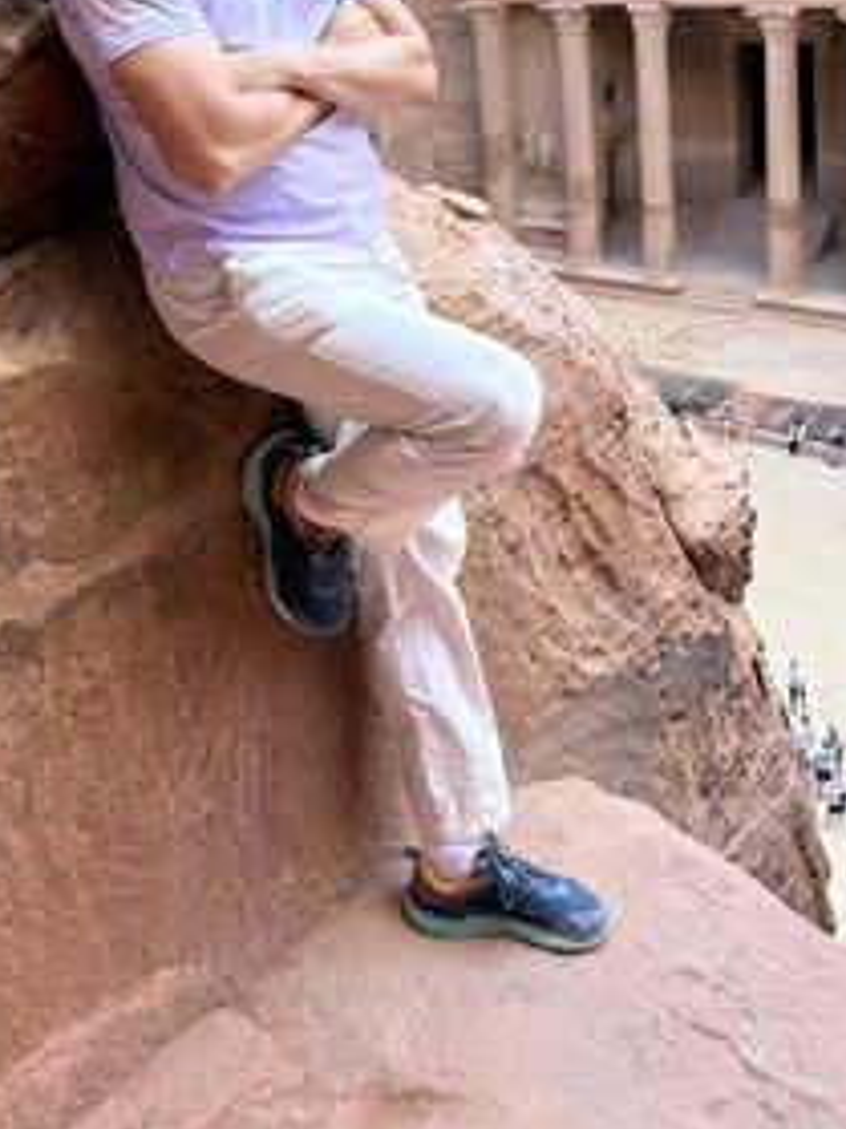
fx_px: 1402
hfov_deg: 33.5
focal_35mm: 43
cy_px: 142
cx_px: 512
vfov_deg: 40.9
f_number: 1.8
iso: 64
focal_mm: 6.8
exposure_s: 1/255
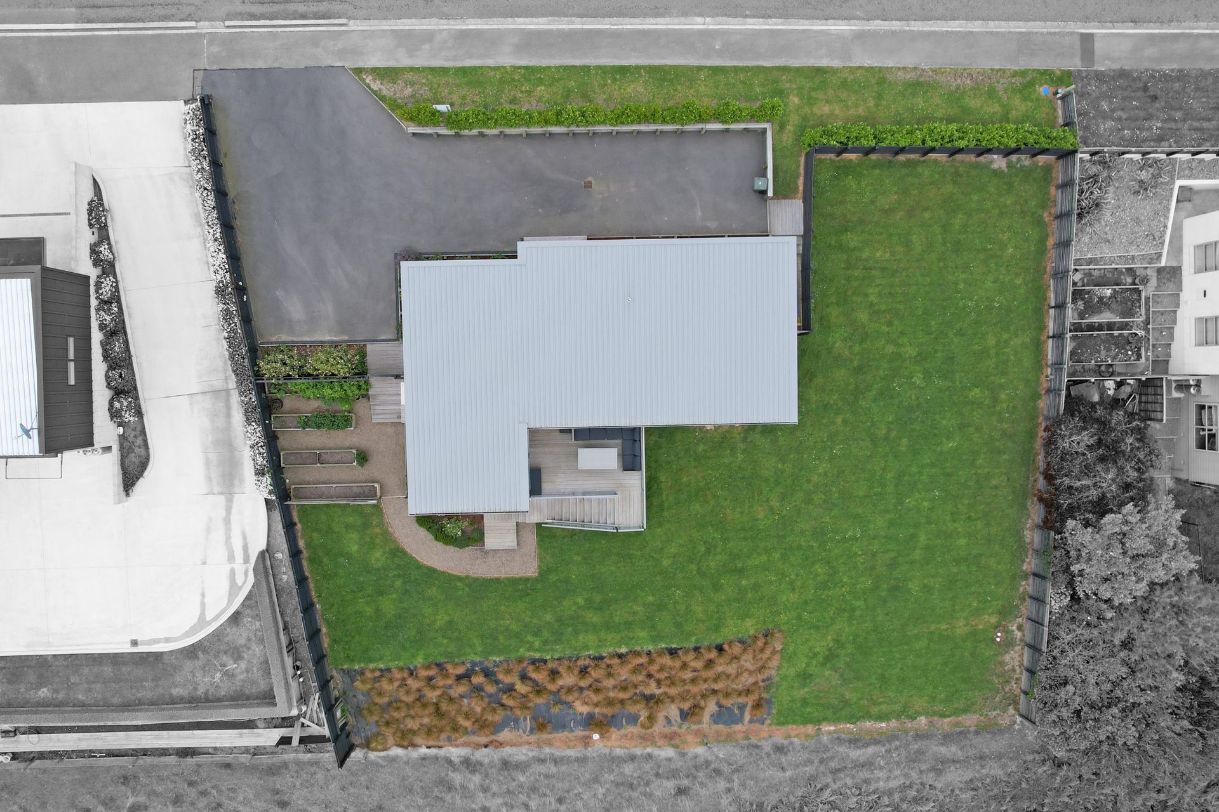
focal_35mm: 22
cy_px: 406
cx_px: 610
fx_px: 745
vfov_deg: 57.2
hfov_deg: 78.6
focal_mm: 8.38
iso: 130
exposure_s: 1/1250
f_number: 2.8
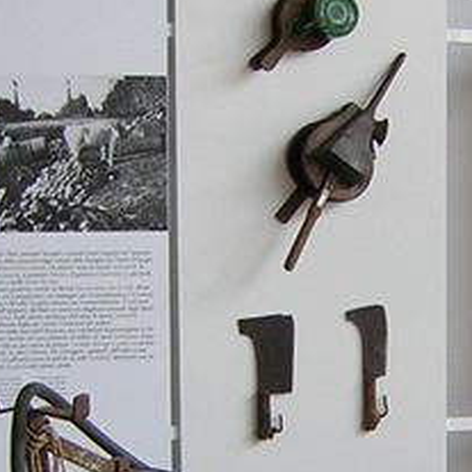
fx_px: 1897
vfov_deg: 14.0
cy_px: 447
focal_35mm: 123
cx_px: 481
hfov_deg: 14.0
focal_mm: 4.7
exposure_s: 1/44.2
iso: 50
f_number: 2.6
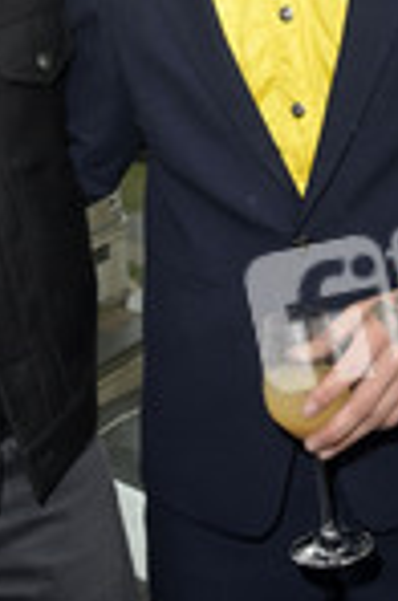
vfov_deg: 30.0
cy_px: 93
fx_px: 1083
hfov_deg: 20.6
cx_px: 85
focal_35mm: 65
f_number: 11
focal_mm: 24
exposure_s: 1/250
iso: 800
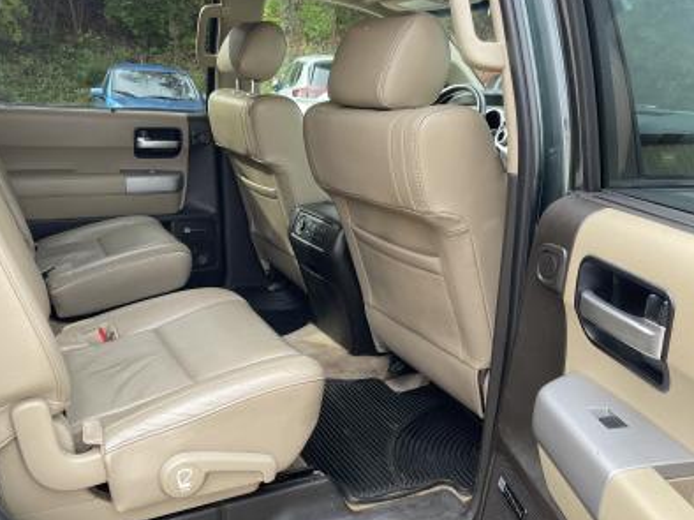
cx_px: 268
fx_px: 641
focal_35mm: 32
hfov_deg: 56.3
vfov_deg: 44.1
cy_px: 266
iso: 32
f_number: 1.6
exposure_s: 1/121
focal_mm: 5.1
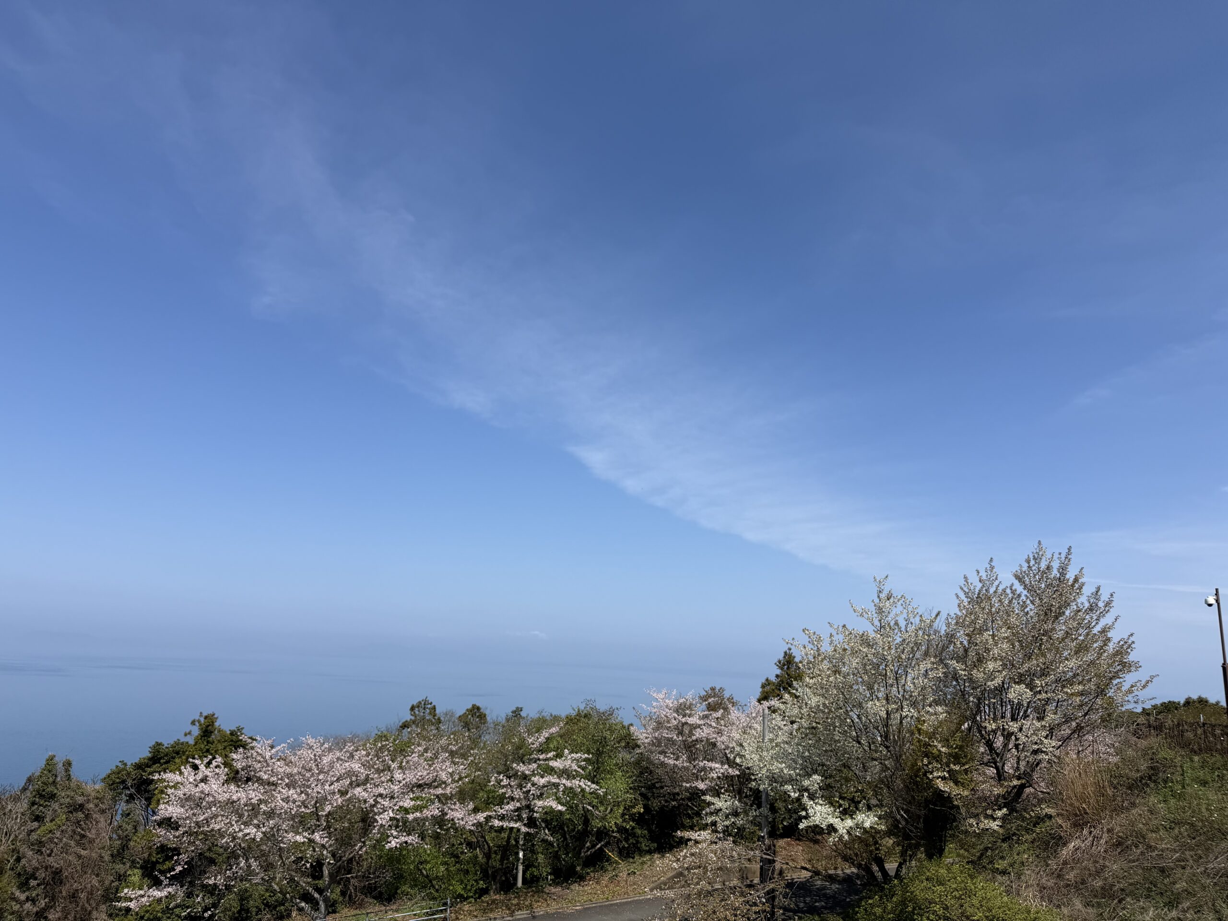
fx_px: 851
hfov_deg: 71.6
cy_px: 460
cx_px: 614
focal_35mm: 24
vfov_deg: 56.8
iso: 80
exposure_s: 1/6711
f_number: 1.78
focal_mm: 6.76
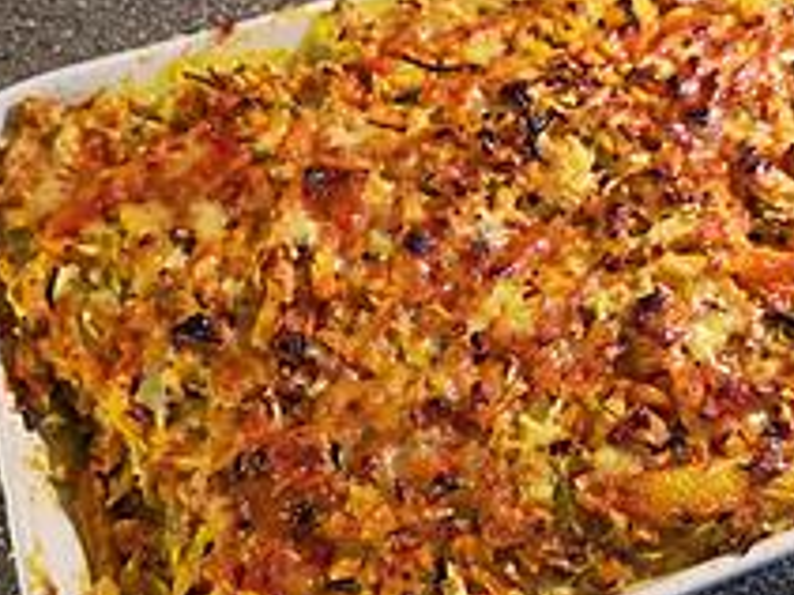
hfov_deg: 41.9
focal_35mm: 45
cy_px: 305
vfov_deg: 32.1
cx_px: 482
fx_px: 1032
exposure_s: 1/50
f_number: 1.8
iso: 640
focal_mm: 5.58
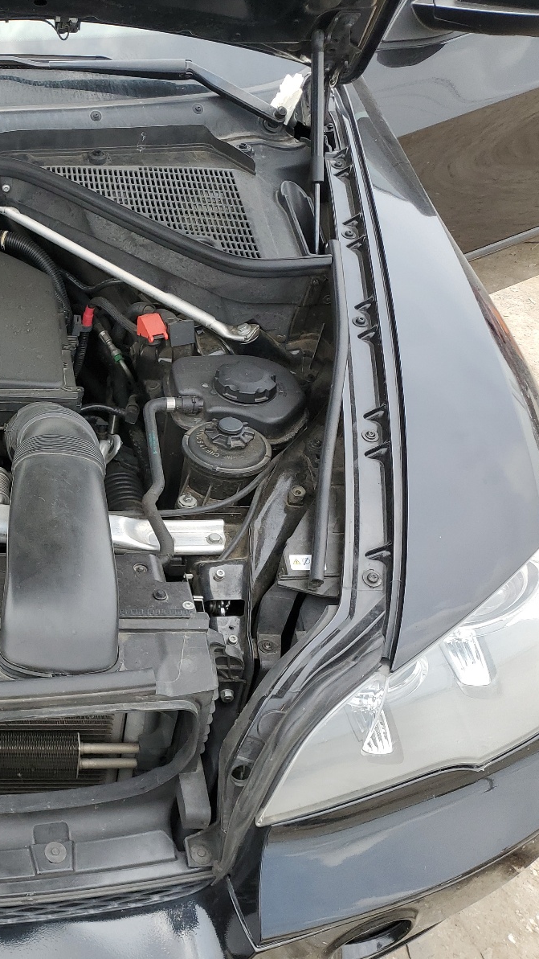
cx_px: -73
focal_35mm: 38
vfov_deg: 52.8
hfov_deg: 28.0
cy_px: 477
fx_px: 966
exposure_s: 1/909
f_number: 1.5
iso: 50
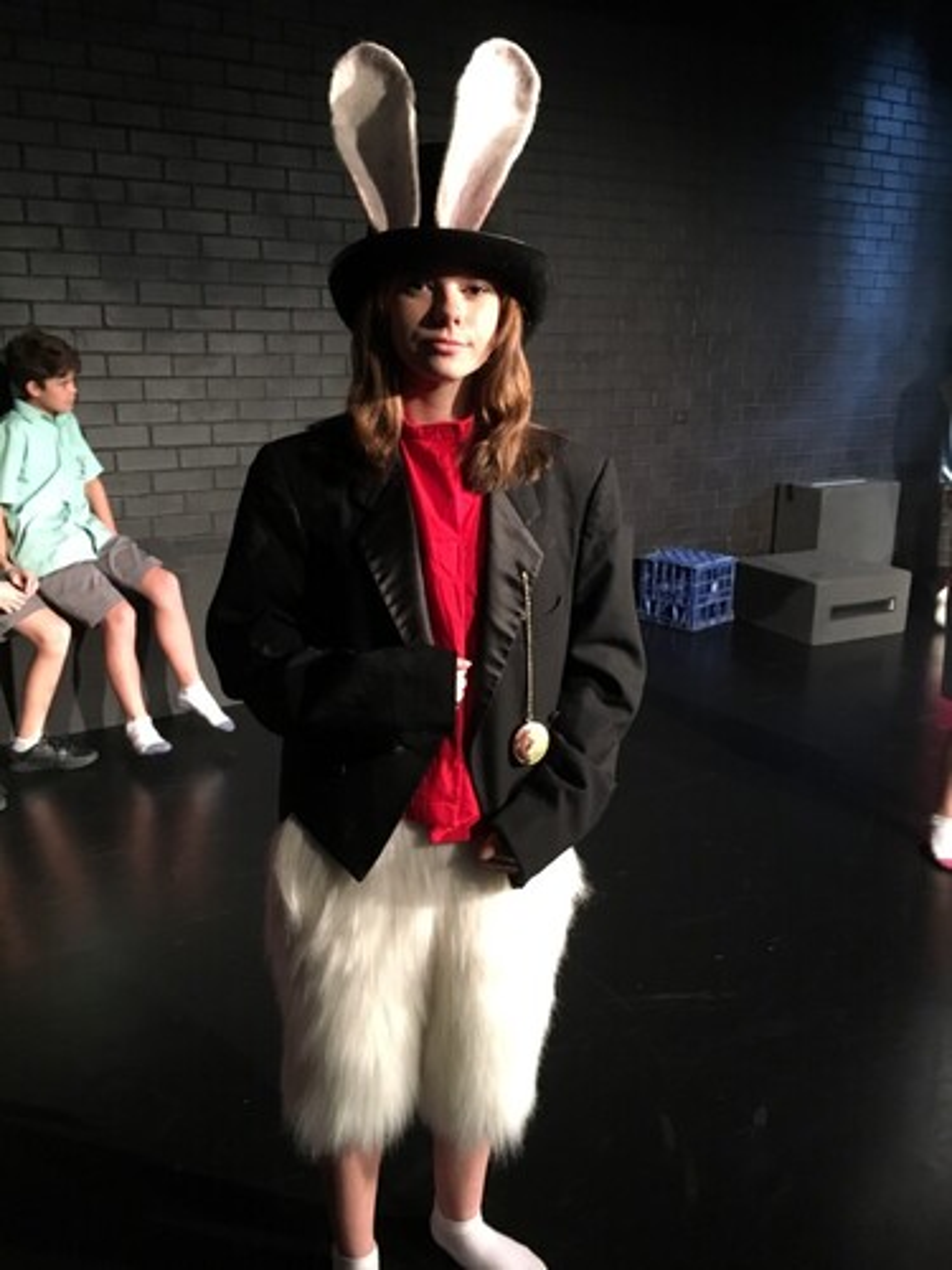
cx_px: 476
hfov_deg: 48.2
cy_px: 635
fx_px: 1063
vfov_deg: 61.7
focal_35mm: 29
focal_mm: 4.15
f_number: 2.2
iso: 250
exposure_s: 1/17
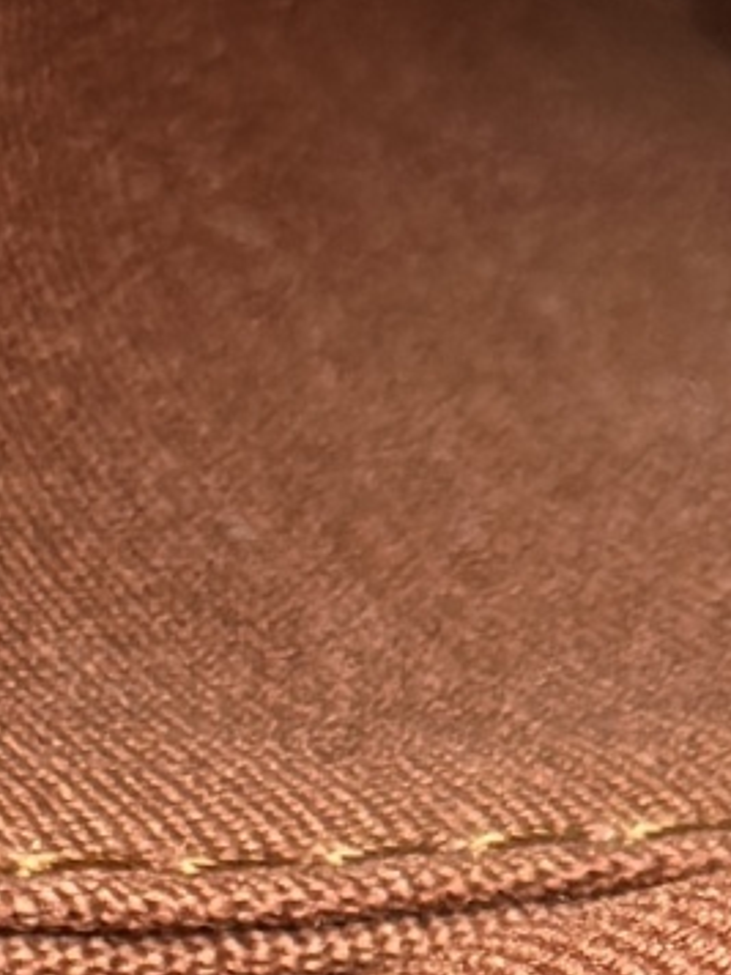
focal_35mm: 194
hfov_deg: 7.5
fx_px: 5462
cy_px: 1561
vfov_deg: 9.8
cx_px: 1161
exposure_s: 1/375
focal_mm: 6.86
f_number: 1.78
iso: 80
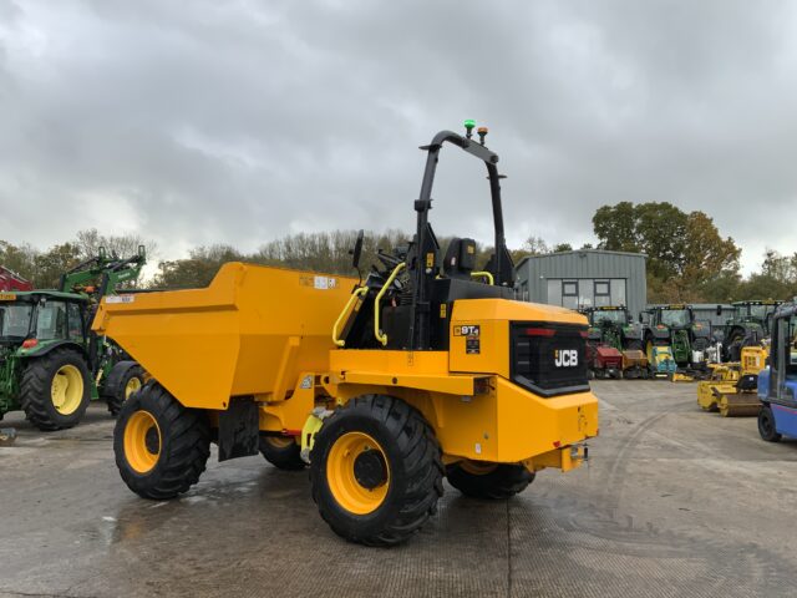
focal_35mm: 29
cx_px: 398
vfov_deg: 48.2
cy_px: 299
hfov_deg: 61.7
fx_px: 668
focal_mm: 3
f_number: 1.8
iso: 16
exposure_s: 1/478
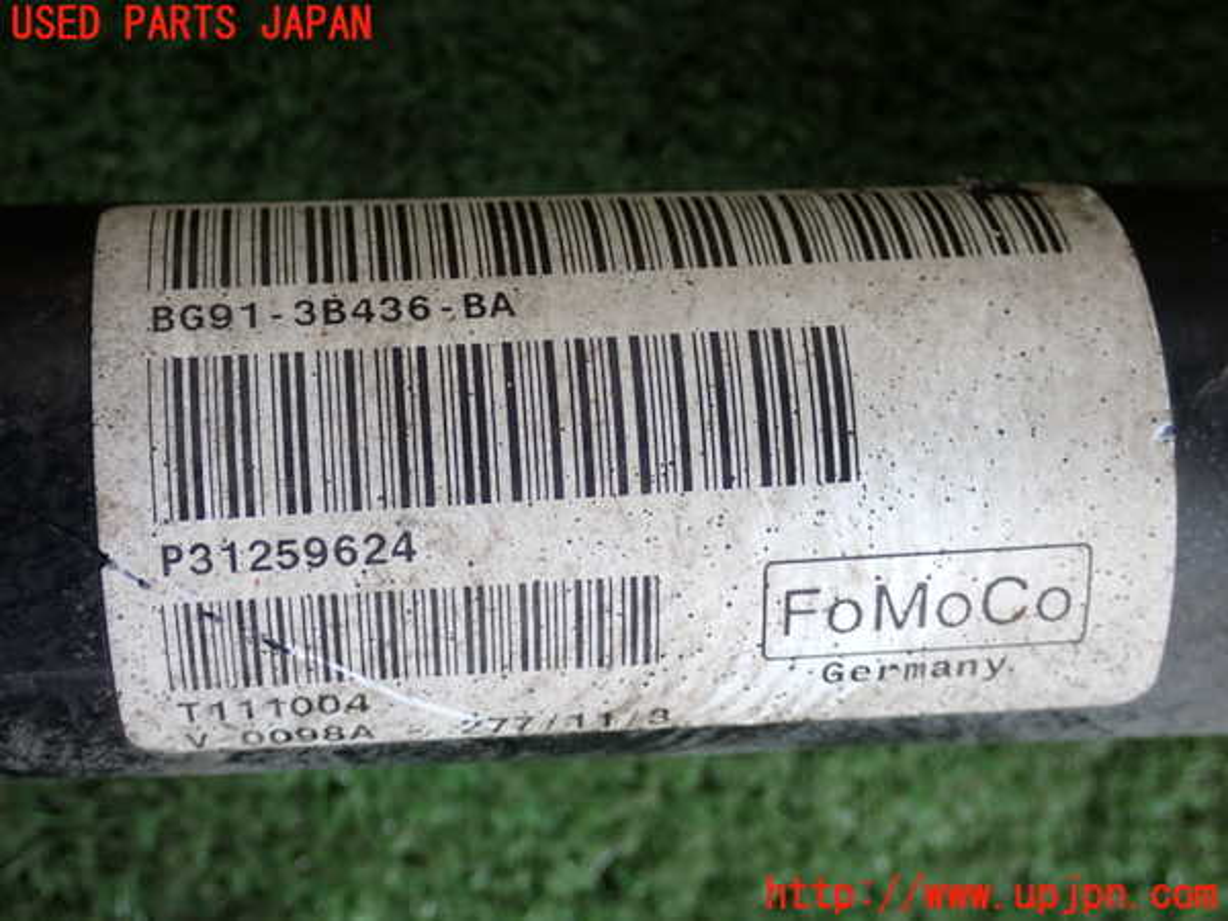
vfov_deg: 23.7
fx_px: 2199
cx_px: 614
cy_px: 460
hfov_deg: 31.2
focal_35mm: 62
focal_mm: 11.09
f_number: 3.6
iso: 200
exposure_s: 1/125
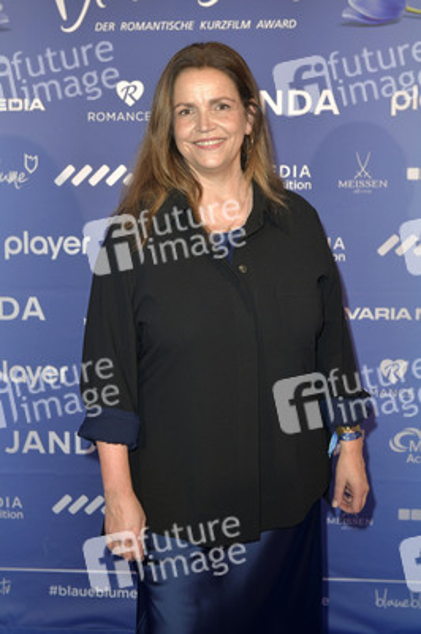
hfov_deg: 25.9
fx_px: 914
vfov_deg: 38.2
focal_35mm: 52
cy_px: 317
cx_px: 210
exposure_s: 1/250
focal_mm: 52
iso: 1250
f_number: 5
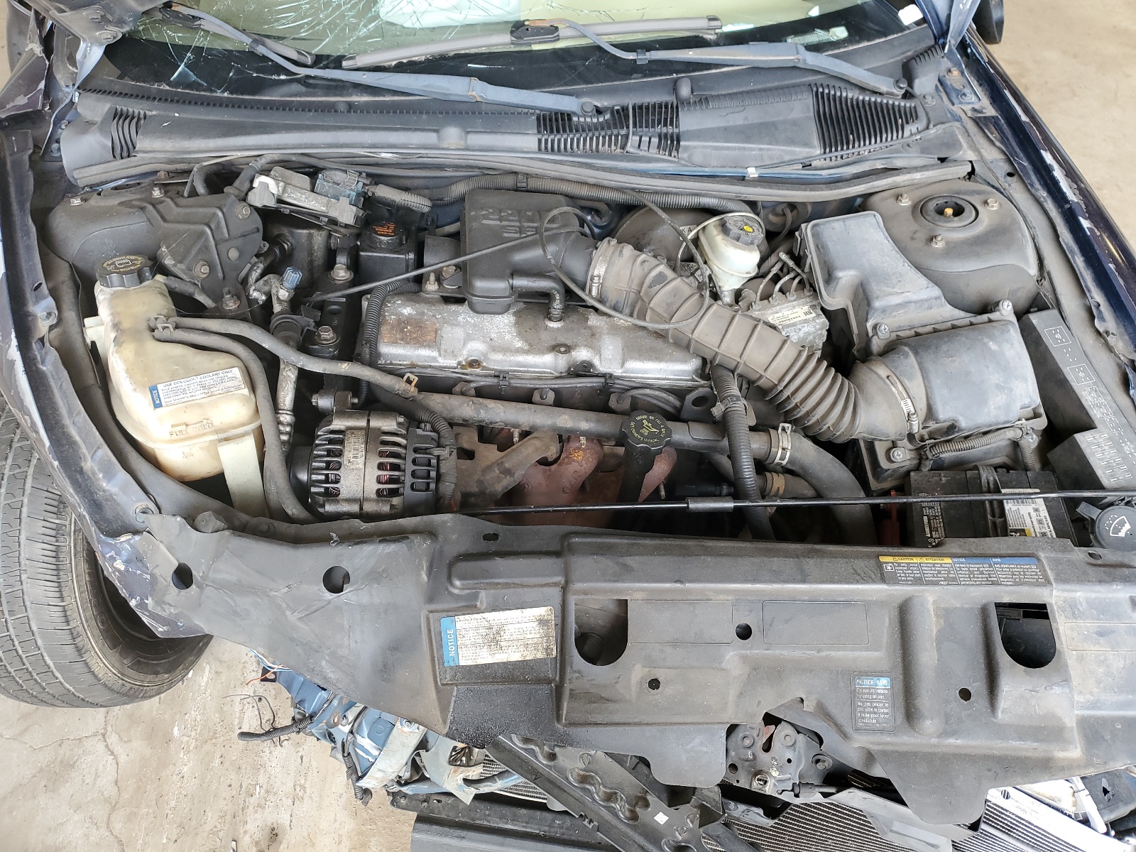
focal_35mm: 26
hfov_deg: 67.3
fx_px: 853
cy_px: 426
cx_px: 568
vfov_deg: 53.1
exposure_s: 1/120
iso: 67
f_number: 1.5
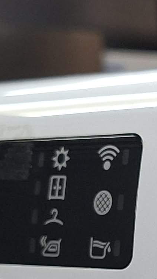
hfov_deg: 8.6
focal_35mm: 134
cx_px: 316
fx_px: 991
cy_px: 272
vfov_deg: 15.7
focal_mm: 5.54
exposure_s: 1/100
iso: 200
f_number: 1.8
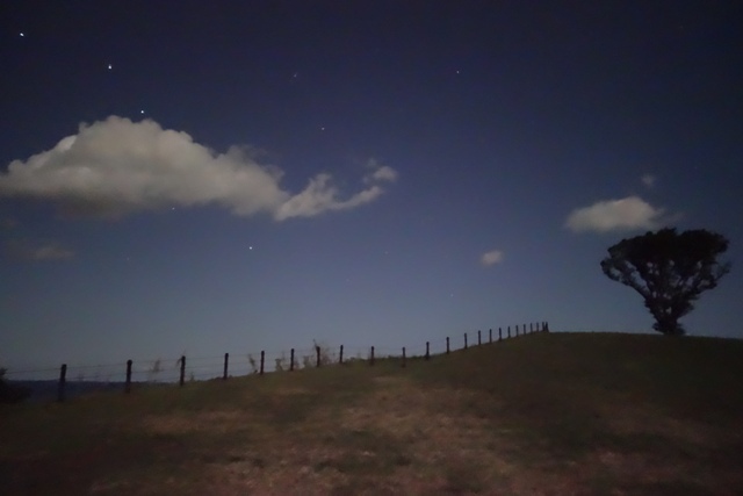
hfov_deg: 65.5
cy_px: 248
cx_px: 372
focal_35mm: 28
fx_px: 578
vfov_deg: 46.4
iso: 25600
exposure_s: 1/4
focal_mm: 10.4
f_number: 1.8
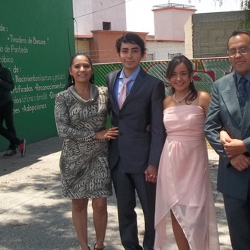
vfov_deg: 31.1
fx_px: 449
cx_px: 167
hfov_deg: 30.8
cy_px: 116
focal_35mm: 55
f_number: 8.8
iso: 64
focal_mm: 5.7
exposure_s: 1/60
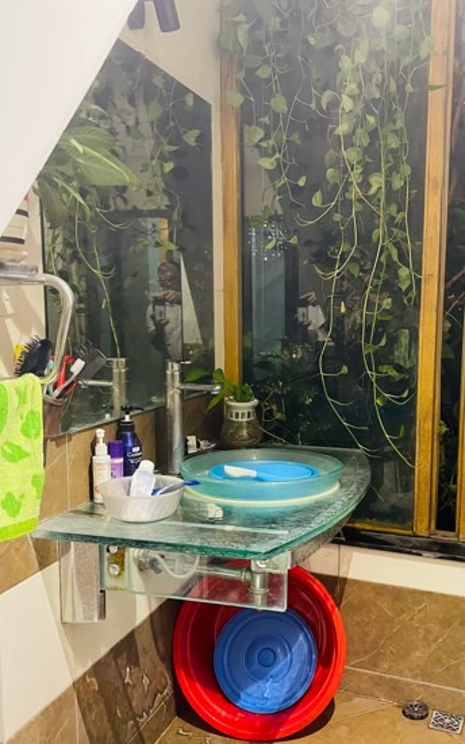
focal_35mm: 35
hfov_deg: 35.9
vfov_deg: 55.3
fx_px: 710
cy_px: 404
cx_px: 312
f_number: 1.6
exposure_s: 1/33
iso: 500
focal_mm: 5.1
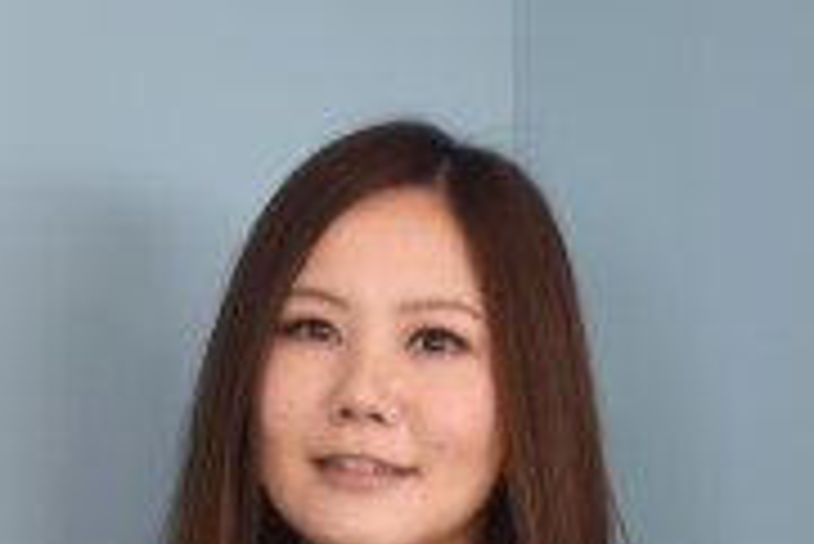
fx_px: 2755
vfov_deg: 11.1
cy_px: 638
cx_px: 540
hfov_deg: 16.8
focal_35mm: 122
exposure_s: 1/15
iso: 100
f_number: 3.8
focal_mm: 23
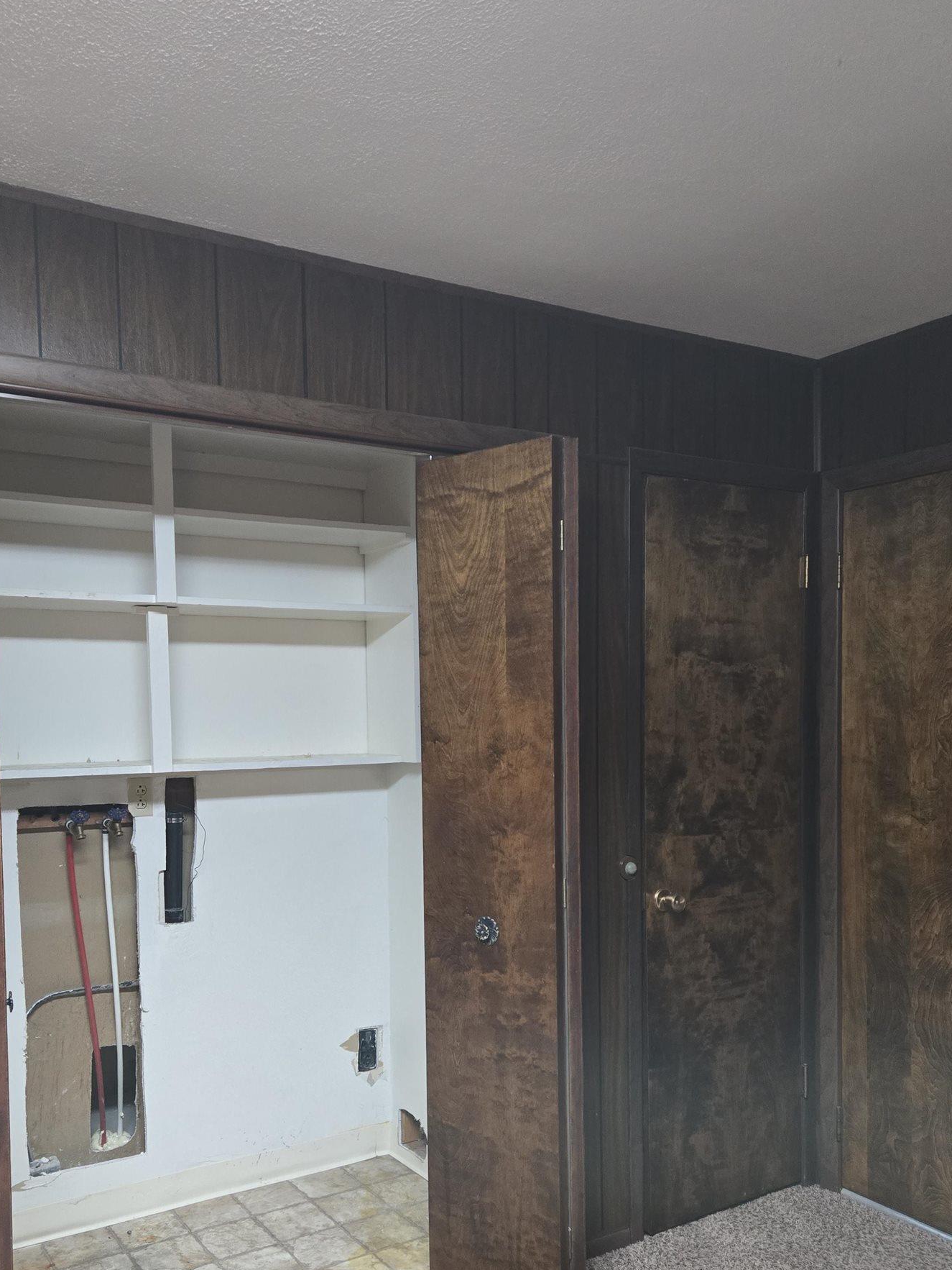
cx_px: 418
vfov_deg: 59.4
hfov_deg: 46.7
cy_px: 766
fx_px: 1100
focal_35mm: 30
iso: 640
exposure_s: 1/60
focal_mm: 5.4
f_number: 1.8
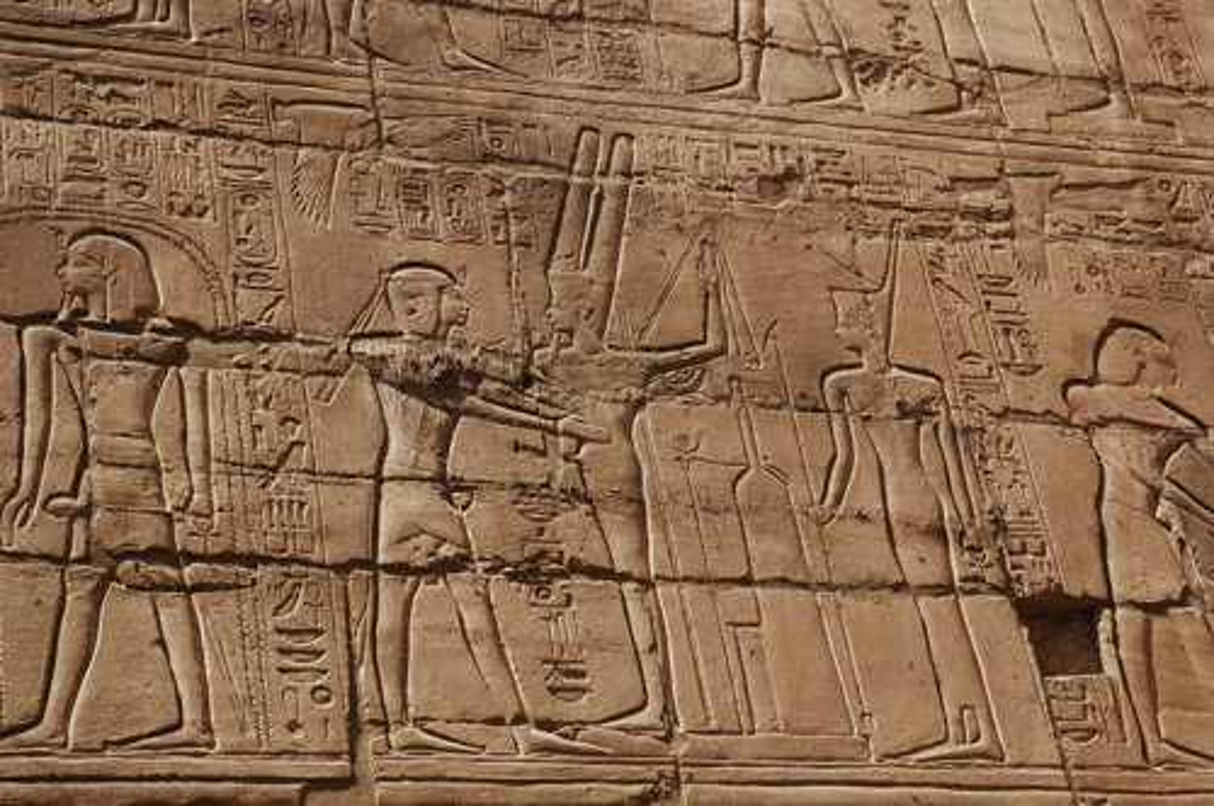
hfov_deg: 24.6
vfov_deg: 16.5
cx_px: 607
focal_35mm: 82
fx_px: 2778
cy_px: 403
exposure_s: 1/400
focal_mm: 55
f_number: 10
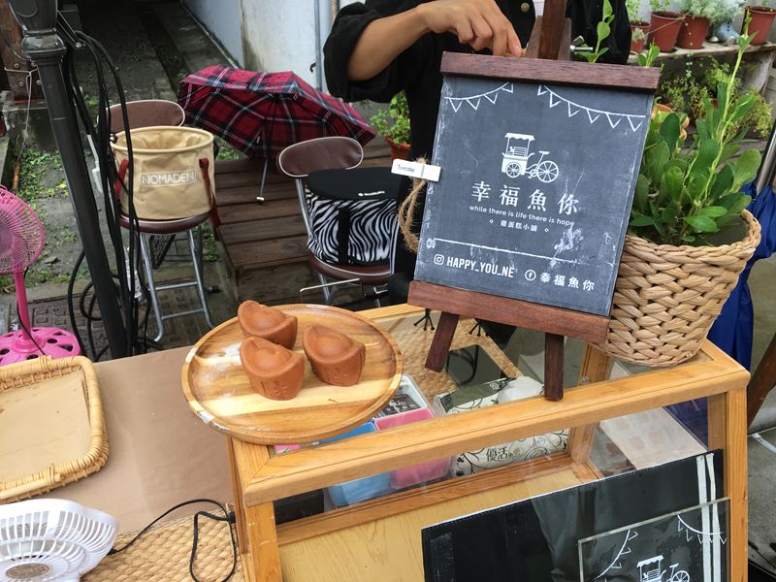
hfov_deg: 61.7
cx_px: 388
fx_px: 650
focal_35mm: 29
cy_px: 291
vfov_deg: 48.2
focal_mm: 4.15
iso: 32
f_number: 2.2
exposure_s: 1/120
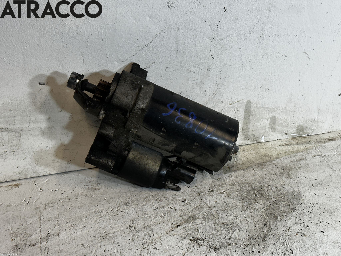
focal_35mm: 48
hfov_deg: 39.7
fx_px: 473
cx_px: 170
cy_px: 128
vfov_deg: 30.3
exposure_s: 1/100
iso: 64
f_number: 1.78
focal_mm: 6.86
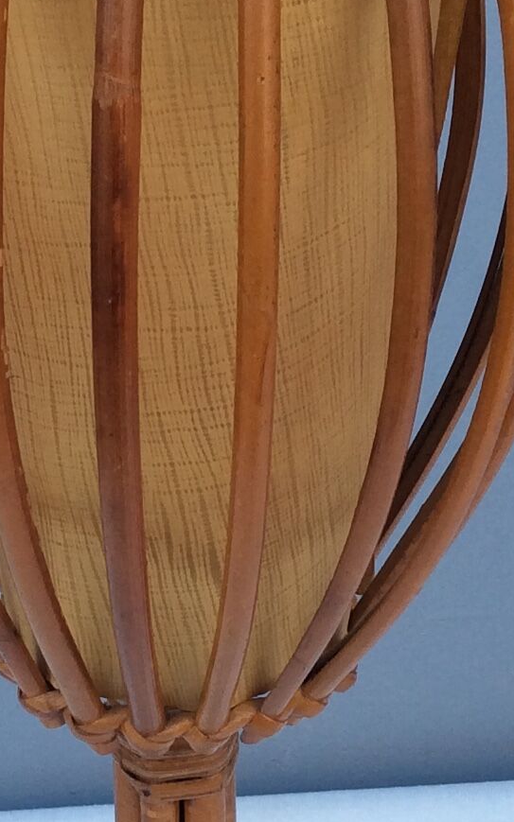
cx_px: 114
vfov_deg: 20.5
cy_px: 523
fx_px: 2264
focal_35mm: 101
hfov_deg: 12.9
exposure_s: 1/186
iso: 32
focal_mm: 3.3
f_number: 2.4
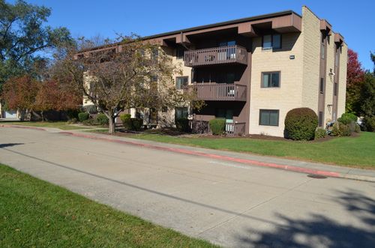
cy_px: 124
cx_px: 188
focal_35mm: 27
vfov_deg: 47.7
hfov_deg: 67.5
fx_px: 281
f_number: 9
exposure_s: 1/320
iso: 100
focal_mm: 18
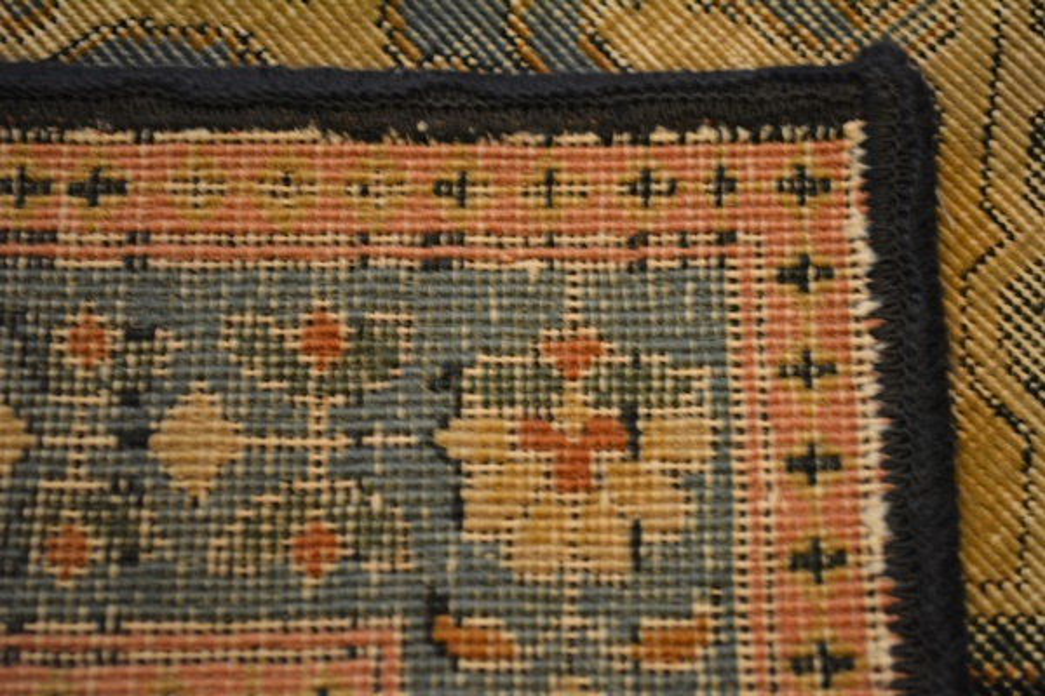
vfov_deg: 16.6
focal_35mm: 82
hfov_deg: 24.6
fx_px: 2395
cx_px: 522
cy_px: 348
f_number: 5.6
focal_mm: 55
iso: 3200
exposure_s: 1/15
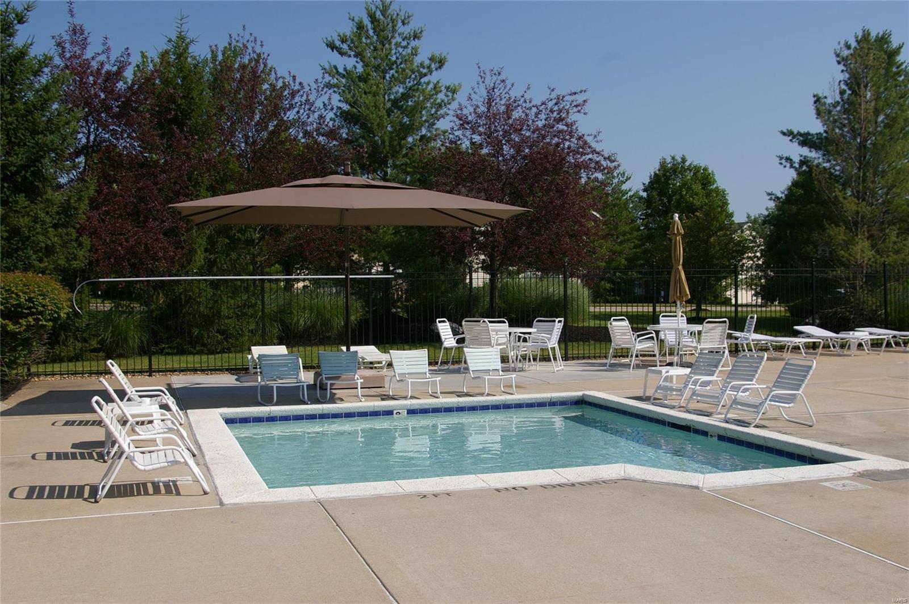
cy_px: 302
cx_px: 454
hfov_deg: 49.6
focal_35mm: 39
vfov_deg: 34.1
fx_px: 984
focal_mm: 26
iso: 200
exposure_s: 1/500
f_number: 9.5
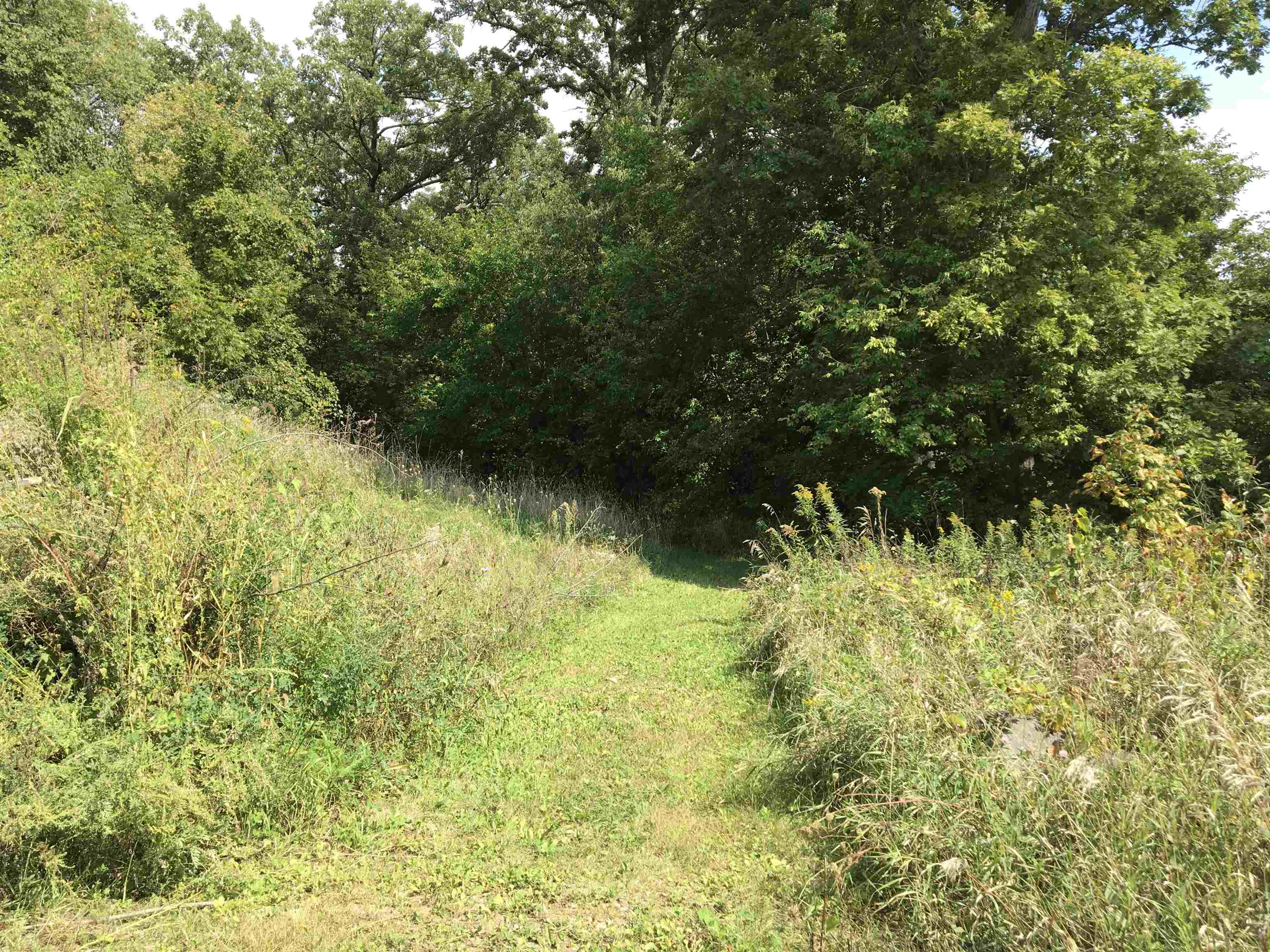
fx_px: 1064
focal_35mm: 29
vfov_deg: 48.2
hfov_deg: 61.7
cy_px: 476
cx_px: 635
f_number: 2.2
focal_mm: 4.15
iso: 25
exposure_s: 1/578
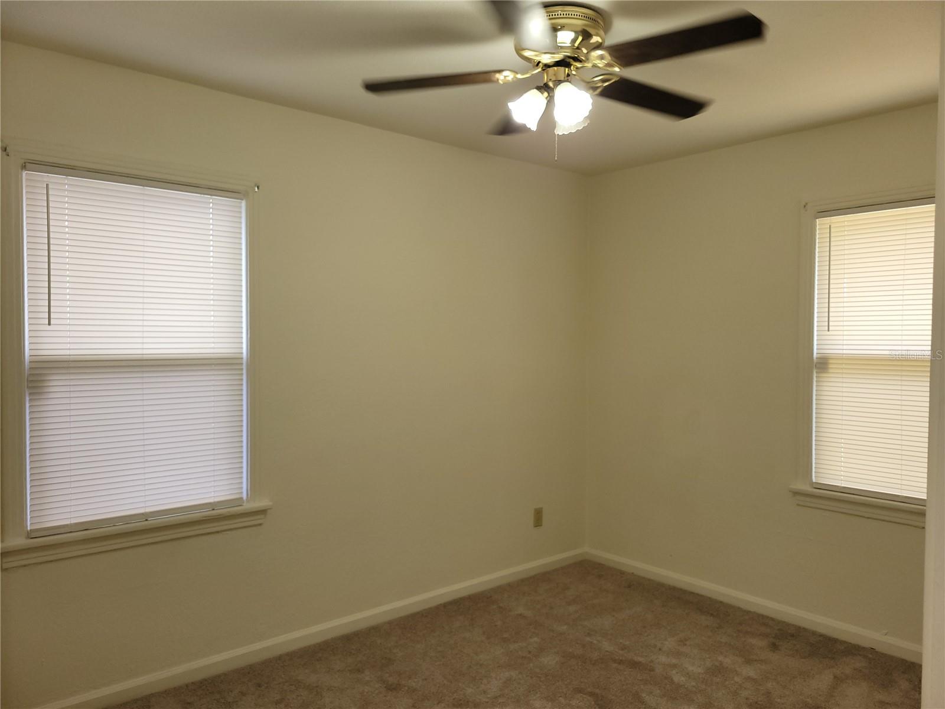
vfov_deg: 53.1
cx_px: 472
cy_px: 354
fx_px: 710
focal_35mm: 26
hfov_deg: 67.3
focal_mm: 5.4
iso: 64
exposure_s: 1/120
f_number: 1.8
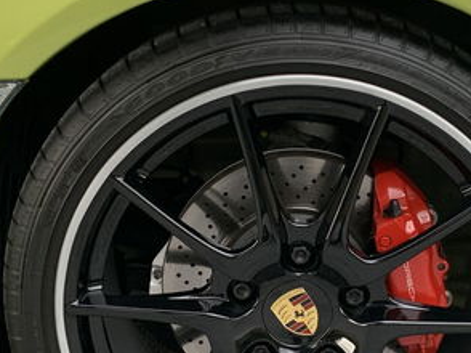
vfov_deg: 21.4
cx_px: 293
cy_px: 263
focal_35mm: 68
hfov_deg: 28.5
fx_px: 924
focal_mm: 4.25
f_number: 1.8
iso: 100
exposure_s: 1/68
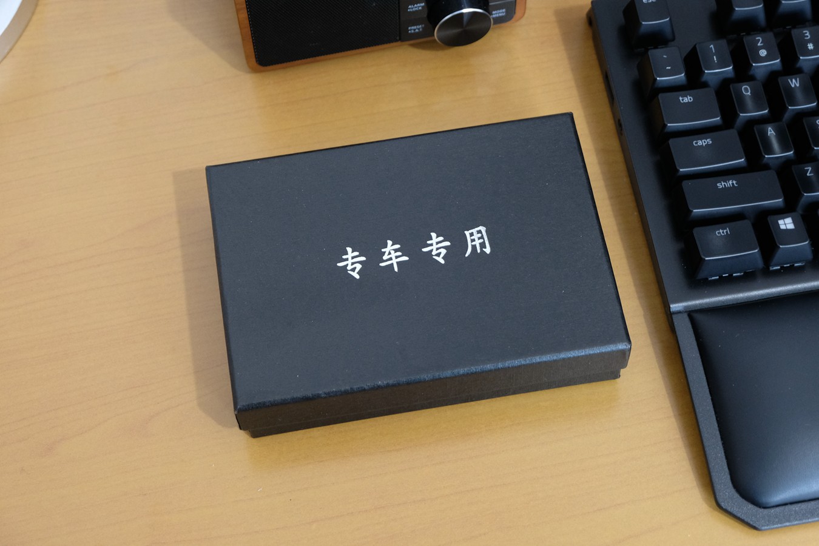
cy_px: 273
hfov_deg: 31.0
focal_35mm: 65
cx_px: 410
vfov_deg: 20.9
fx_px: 1479
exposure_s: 1/30
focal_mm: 43.4
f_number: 5.6
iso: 2000
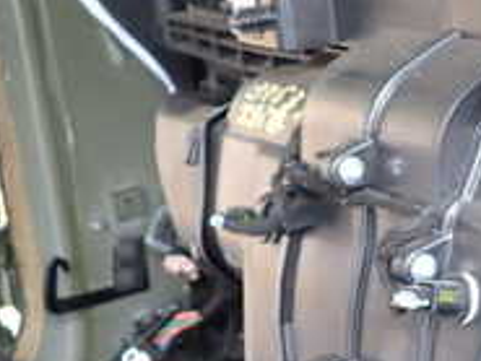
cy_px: 208
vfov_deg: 18.2
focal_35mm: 81
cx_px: 629
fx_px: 1126
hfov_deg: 21.7
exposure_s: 1/30
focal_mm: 4.5
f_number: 2
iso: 320
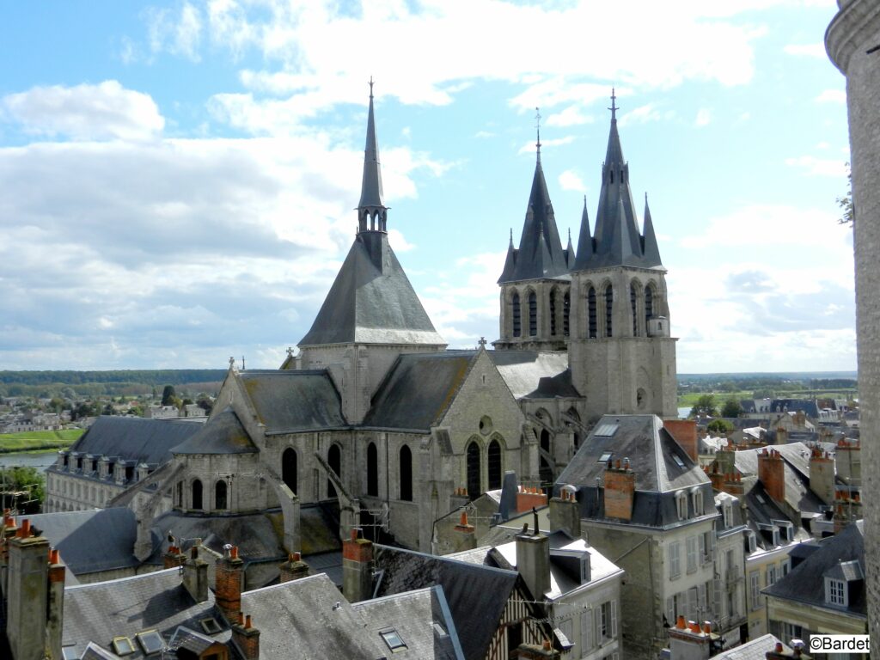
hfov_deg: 55.4
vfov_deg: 42.9
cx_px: 440
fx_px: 839
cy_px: 330
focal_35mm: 33
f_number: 3.8
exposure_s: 1/1600
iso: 160
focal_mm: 5.9
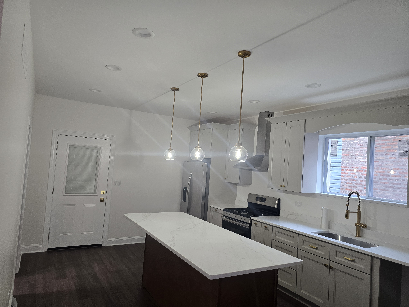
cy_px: 154
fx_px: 272
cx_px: 204
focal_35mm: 23
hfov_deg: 73.9
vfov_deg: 58.9
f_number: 1.7
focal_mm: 6.3
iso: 160
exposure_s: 1/120
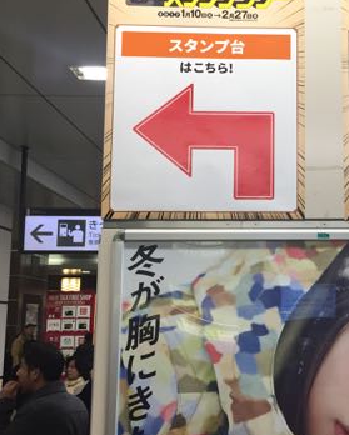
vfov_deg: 36.0
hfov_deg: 28.0
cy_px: 234
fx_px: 671
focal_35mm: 52
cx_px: 316
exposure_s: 1/30
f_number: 2.2
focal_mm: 4.15
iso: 32
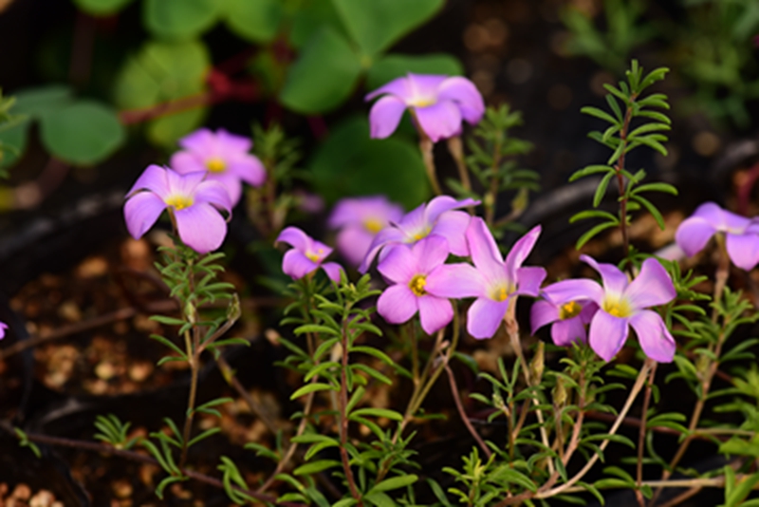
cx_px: 380
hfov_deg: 19.4
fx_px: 2214
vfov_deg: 13.1
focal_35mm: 105
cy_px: 254
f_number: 8
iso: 160
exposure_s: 1/320
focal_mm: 105
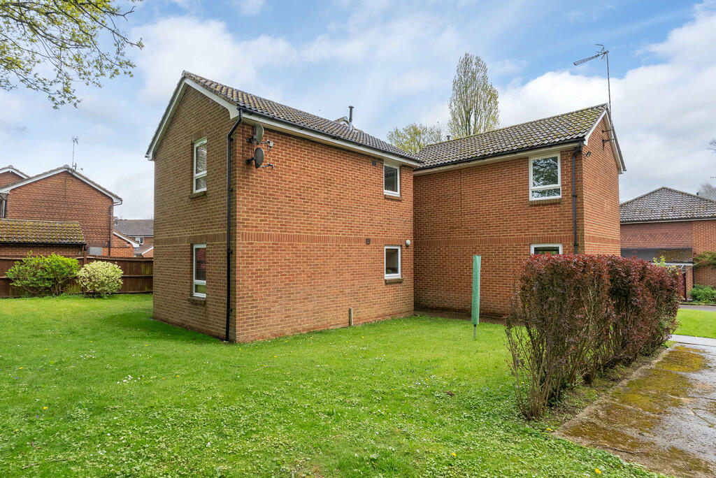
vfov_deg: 66.0
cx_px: 358
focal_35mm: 18
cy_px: 239
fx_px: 368
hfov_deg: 88.4
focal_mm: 18.5
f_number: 7.1
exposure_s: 1/800
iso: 1600
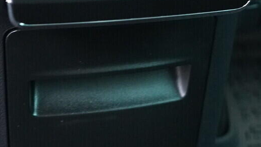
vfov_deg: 11.3
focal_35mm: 105
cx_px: 169
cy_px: -35
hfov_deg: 20.3
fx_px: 727
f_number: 2.8
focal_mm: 24
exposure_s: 1/40
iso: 3200
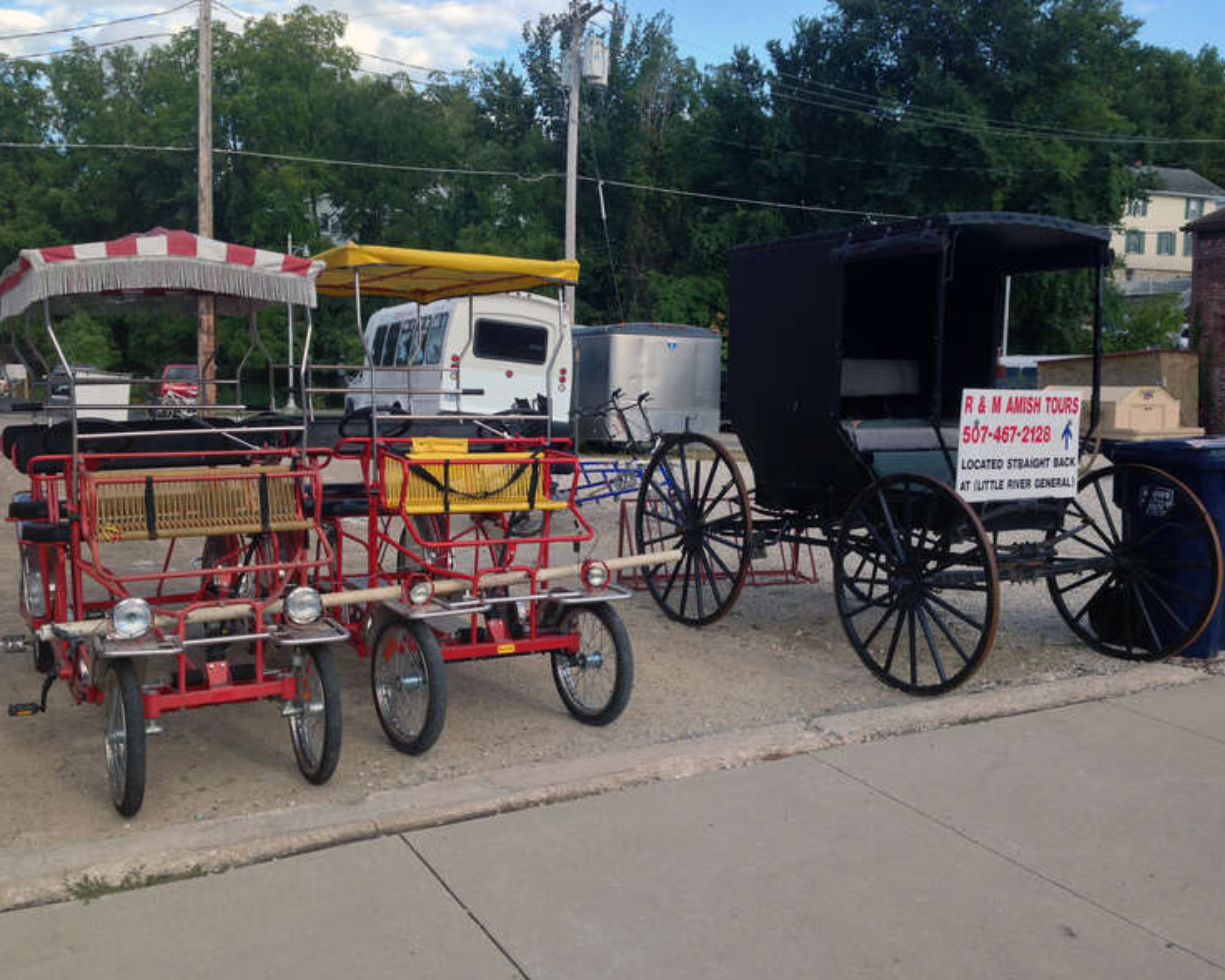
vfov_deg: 42.2
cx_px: 622
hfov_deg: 51.5
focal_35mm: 35
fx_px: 1269
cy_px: 484
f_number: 2.4
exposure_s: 1/332
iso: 50
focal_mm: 4.13
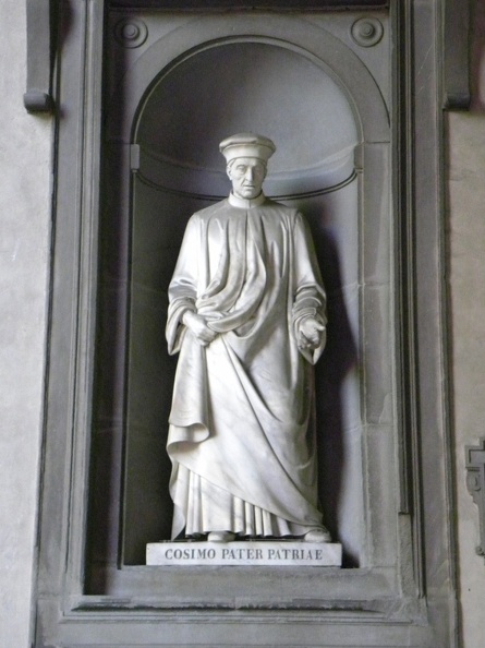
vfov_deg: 20.7
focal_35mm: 95
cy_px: 324
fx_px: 1776
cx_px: 242
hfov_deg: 15.6
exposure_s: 1/112
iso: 800
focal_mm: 16.9
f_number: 4
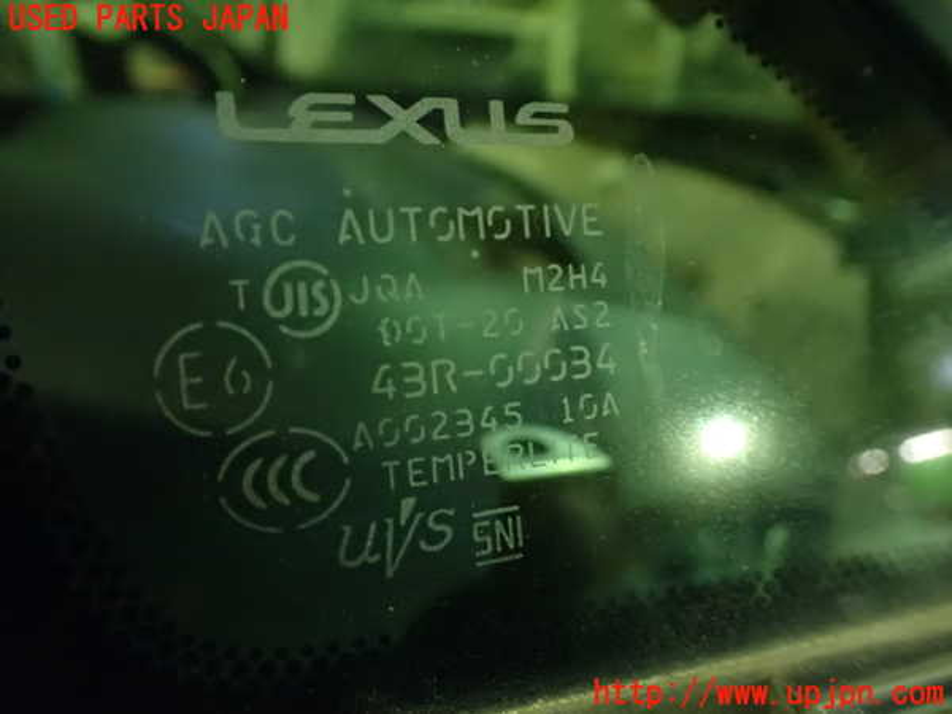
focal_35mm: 30
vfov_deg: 46.8
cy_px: 357
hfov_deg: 60.0
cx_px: 476
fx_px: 825
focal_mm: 5.4
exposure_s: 1/25
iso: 1600
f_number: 2.3
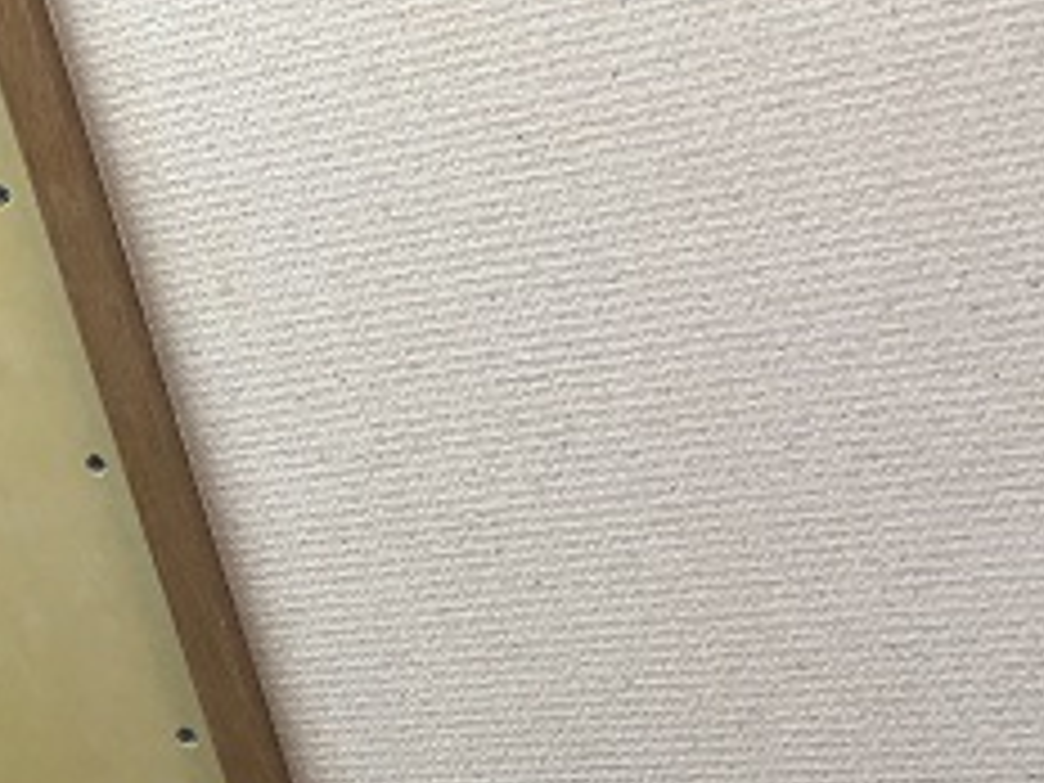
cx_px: -176
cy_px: 364
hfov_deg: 22.7
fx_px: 2413
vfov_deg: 18.4
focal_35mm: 80
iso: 50
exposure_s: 1/30
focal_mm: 4.15
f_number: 2.2
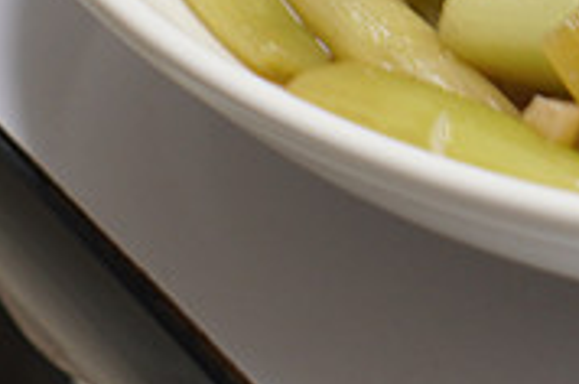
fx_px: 3793
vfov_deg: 5.7
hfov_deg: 8.5
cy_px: -350
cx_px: 934
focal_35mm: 236
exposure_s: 1/2.5
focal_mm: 35
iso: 200
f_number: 4
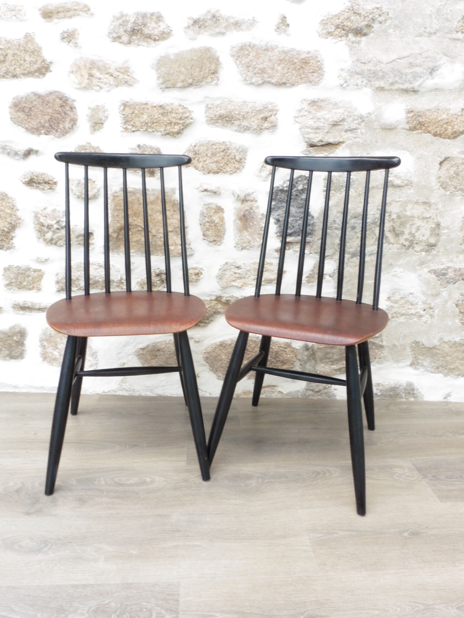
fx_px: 429
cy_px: 309
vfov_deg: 71.6
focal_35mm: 24
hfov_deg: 56.8
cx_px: 232
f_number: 8
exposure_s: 1/30
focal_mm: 4.3
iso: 100
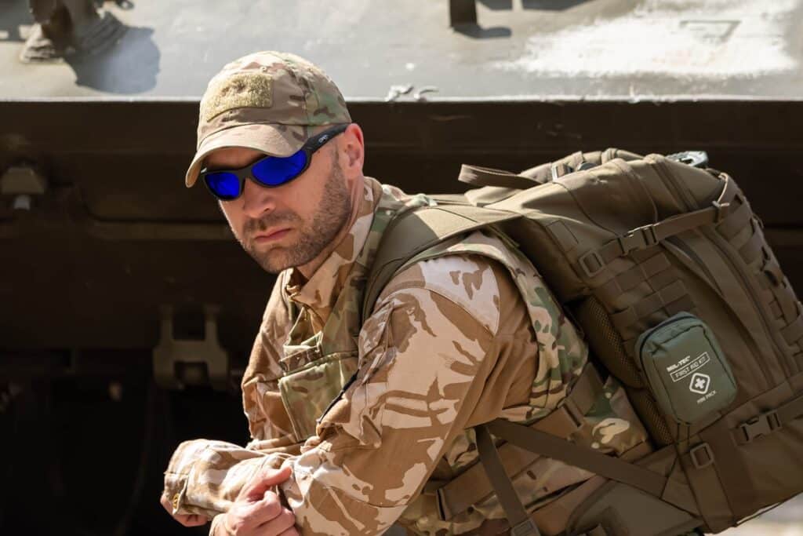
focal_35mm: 225
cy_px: 268
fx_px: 5019
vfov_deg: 6.1
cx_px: 402
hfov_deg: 9.1
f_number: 4.8
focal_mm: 150
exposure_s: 1/2500
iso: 640
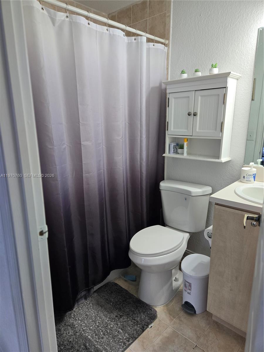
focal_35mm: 23
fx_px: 234
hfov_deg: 58.9
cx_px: 132
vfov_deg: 73.9
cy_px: 176
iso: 125
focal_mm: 5.4
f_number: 1.8
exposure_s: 1/120
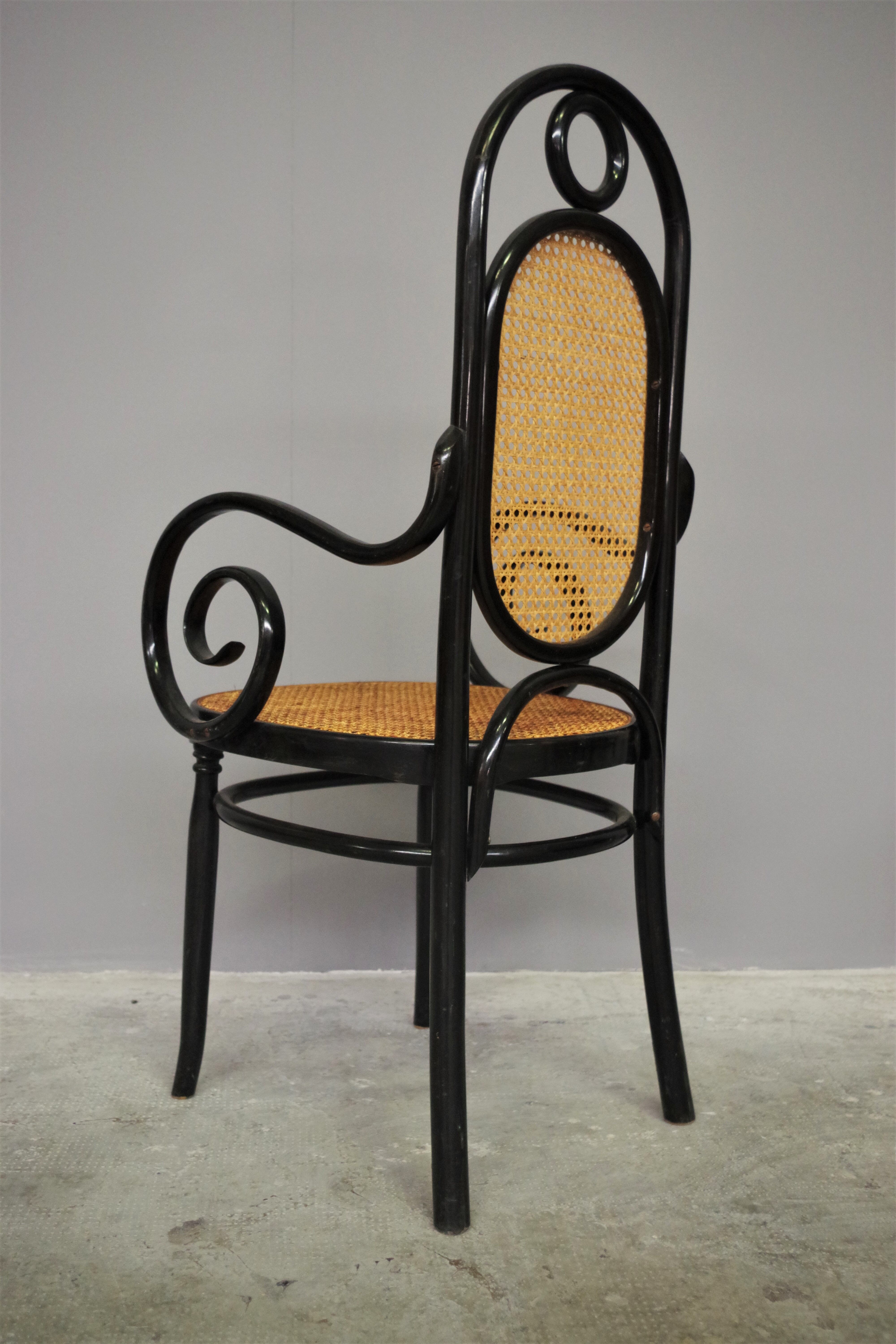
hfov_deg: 34.2
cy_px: 672
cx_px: 448
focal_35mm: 39
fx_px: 1456
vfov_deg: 49.6
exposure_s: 1/60
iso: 1600
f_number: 4
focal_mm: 26.25
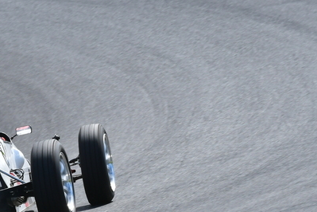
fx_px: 10055
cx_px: 41
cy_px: 131
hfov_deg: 1.8
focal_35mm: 1142
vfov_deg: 1.2
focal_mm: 380
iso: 500
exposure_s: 1/320
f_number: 14
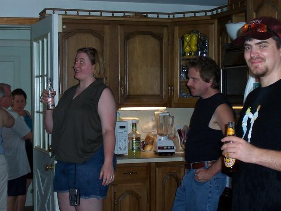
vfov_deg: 20.7
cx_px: 140
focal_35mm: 71
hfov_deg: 27.4
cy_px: 106
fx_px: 576
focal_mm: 10.8
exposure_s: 1/90
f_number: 4
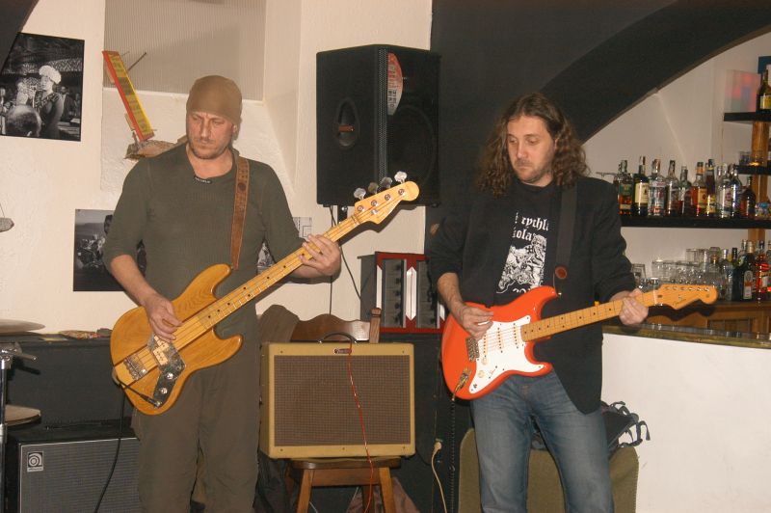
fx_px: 1220
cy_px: 256
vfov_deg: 23.7
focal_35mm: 57
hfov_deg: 35.1
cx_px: 386
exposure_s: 1/60
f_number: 5
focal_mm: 38
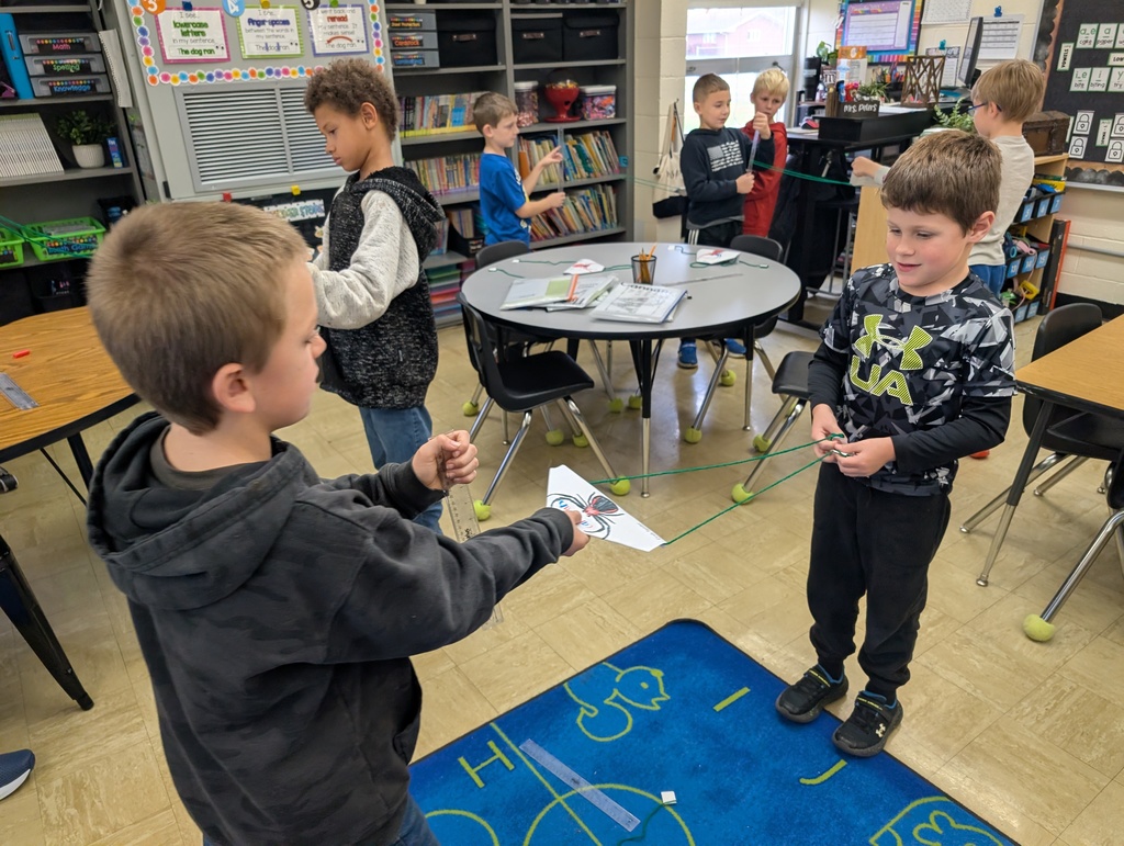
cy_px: 423
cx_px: 562
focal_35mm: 24
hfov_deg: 71.5
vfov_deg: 56.9
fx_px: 780
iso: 405
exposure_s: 1/125
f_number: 1.68
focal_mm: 6.9
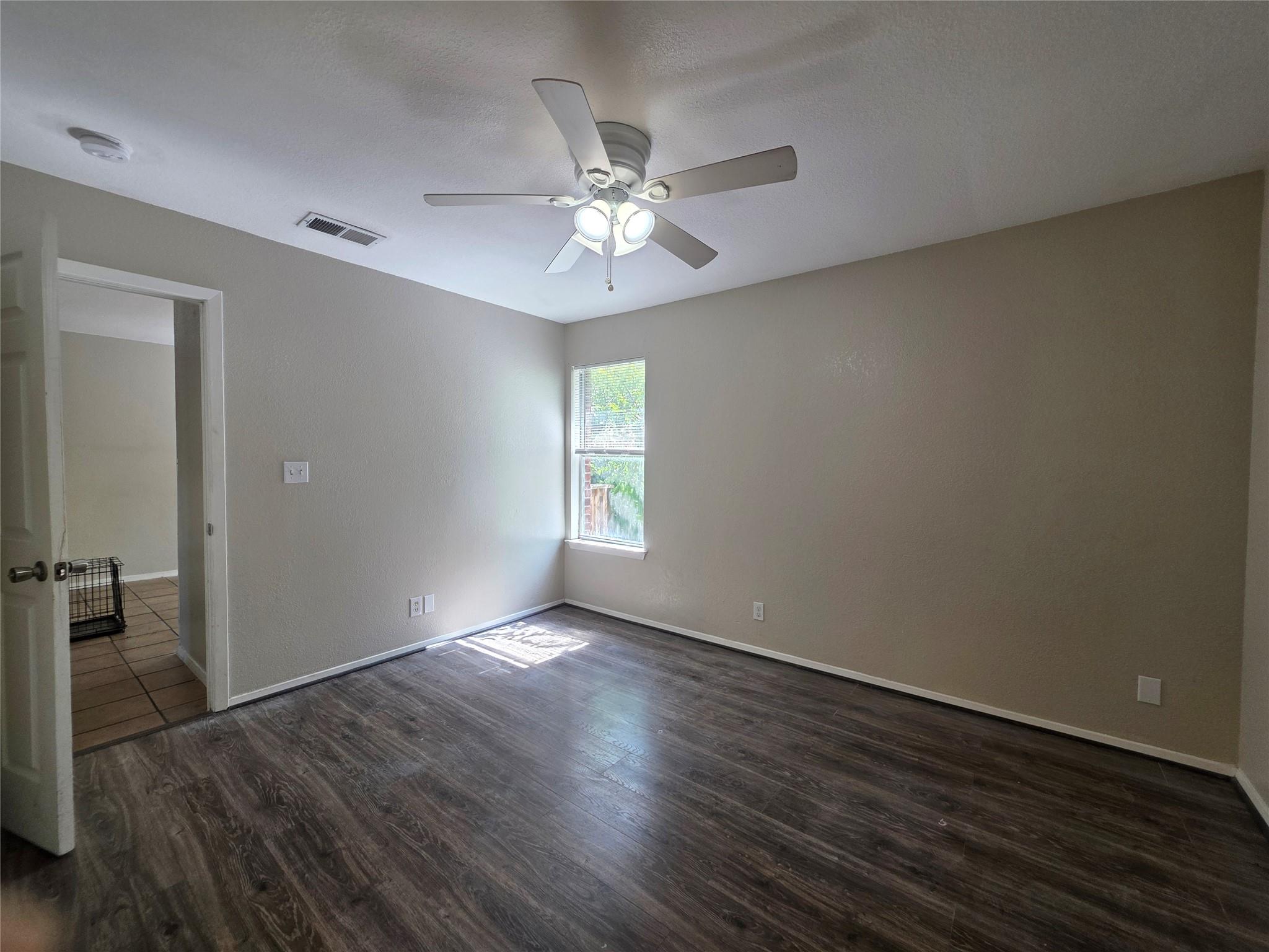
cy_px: 476
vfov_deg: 89.9
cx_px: 634
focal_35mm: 13
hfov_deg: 106.2
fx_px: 477
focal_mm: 2.2
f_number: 1.9
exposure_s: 1/120
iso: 80
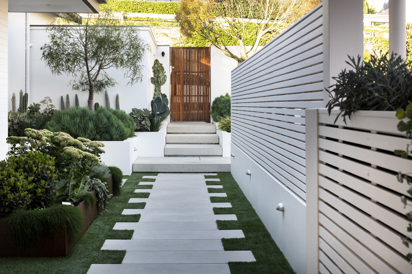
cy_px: 137
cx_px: 206
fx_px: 572
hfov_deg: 39.6
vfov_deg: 27.0
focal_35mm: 50
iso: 400
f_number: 10
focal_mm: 50
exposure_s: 1/80
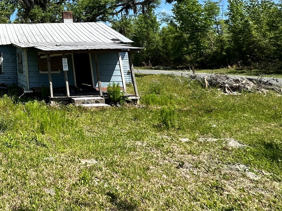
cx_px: -29
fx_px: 261
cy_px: -2
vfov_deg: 38.9
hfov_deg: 43.7
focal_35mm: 32
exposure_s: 1/1642
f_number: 2.2
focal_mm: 2.22
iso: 40
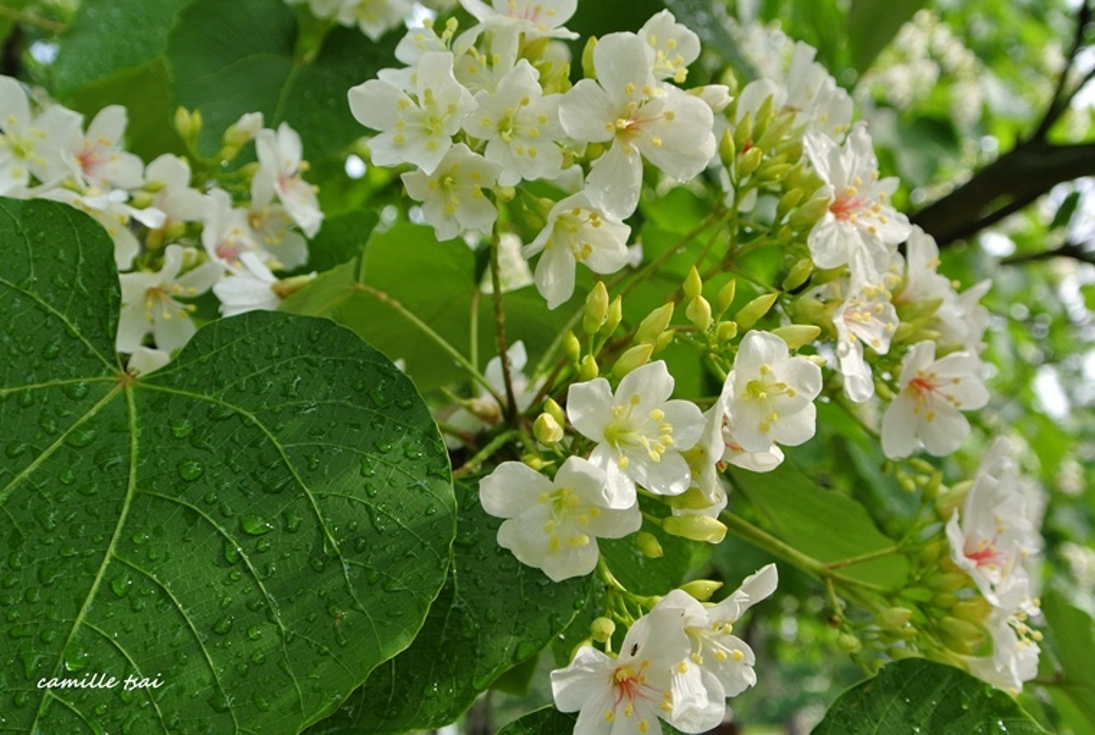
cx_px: 548
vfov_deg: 34.4
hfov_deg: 49.5
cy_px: 368
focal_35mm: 39
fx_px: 1189
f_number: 4
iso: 110
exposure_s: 1/250
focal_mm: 14.5
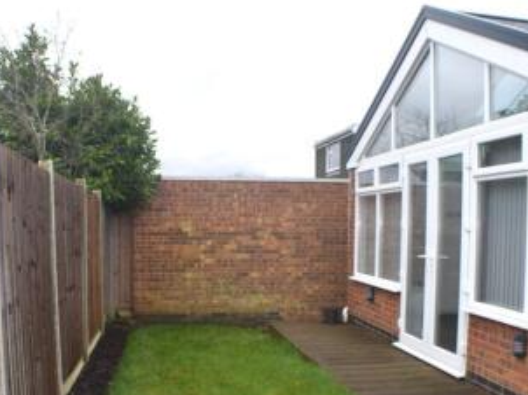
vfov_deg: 28.8
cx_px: 231
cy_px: 270
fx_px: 762
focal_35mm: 50
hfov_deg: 38.2
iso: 110
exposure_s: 1/125
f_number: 5.6
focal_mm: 22
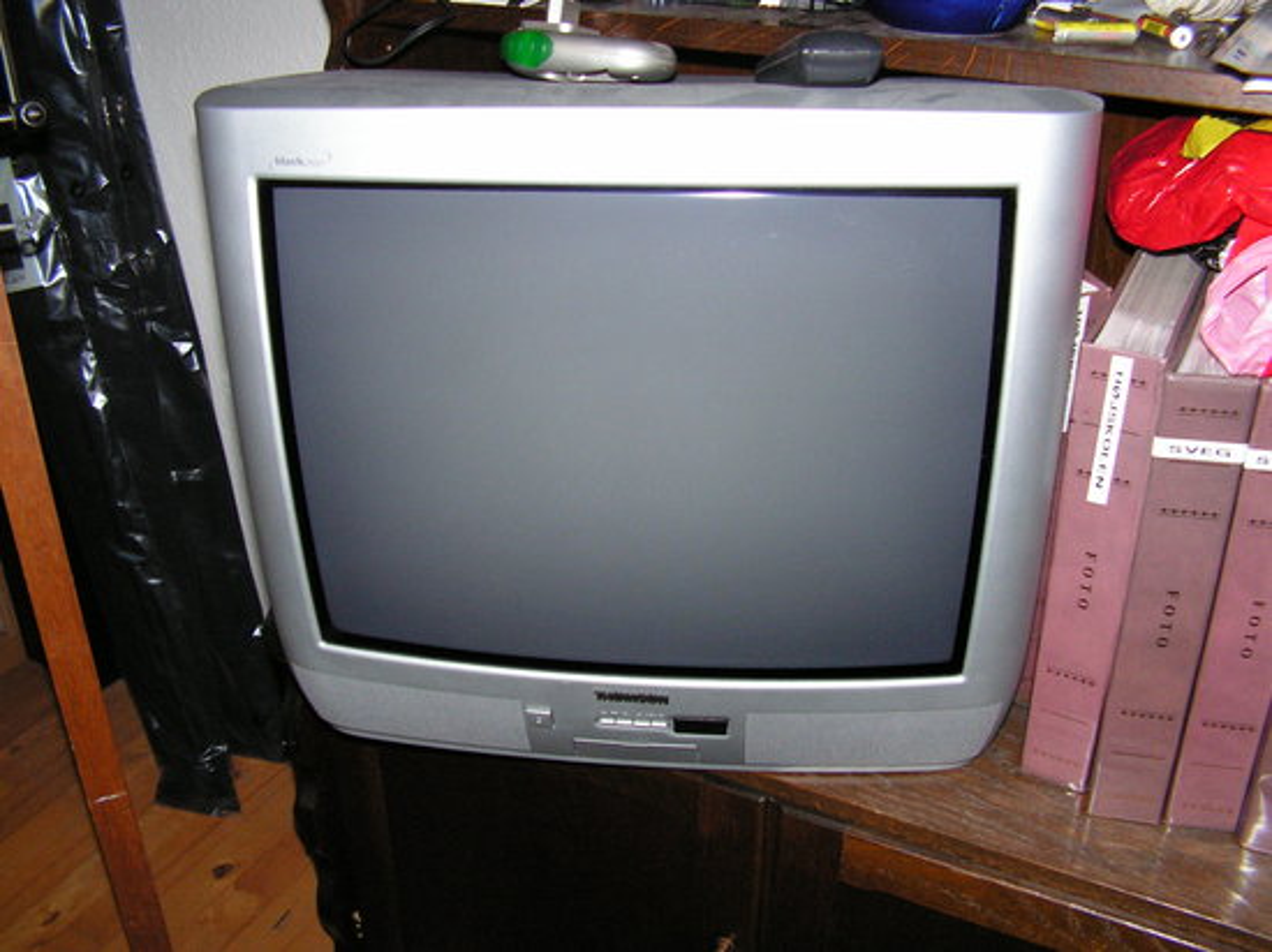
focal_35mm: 36
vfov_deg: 39.6
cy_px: 476
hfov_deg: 51.4
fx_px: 1322
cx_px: 636
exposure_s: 1/250
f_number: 3.2
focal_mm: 6
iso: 200
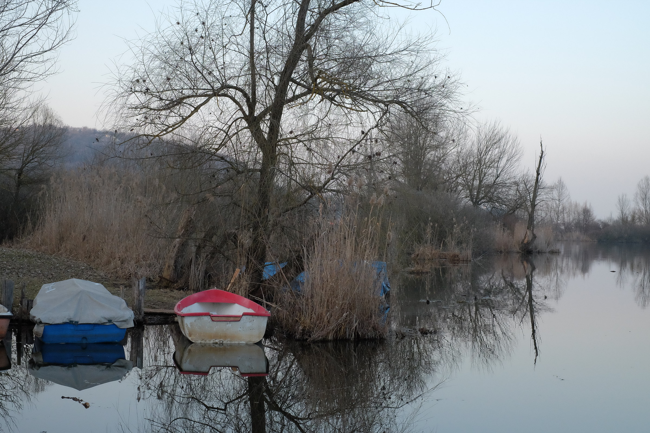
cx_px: 325
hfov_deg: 37.5
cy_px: 216
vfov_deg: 25.5
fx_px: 957
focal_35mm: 53
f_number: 8
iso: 3200
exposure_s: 1/600
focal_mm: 35
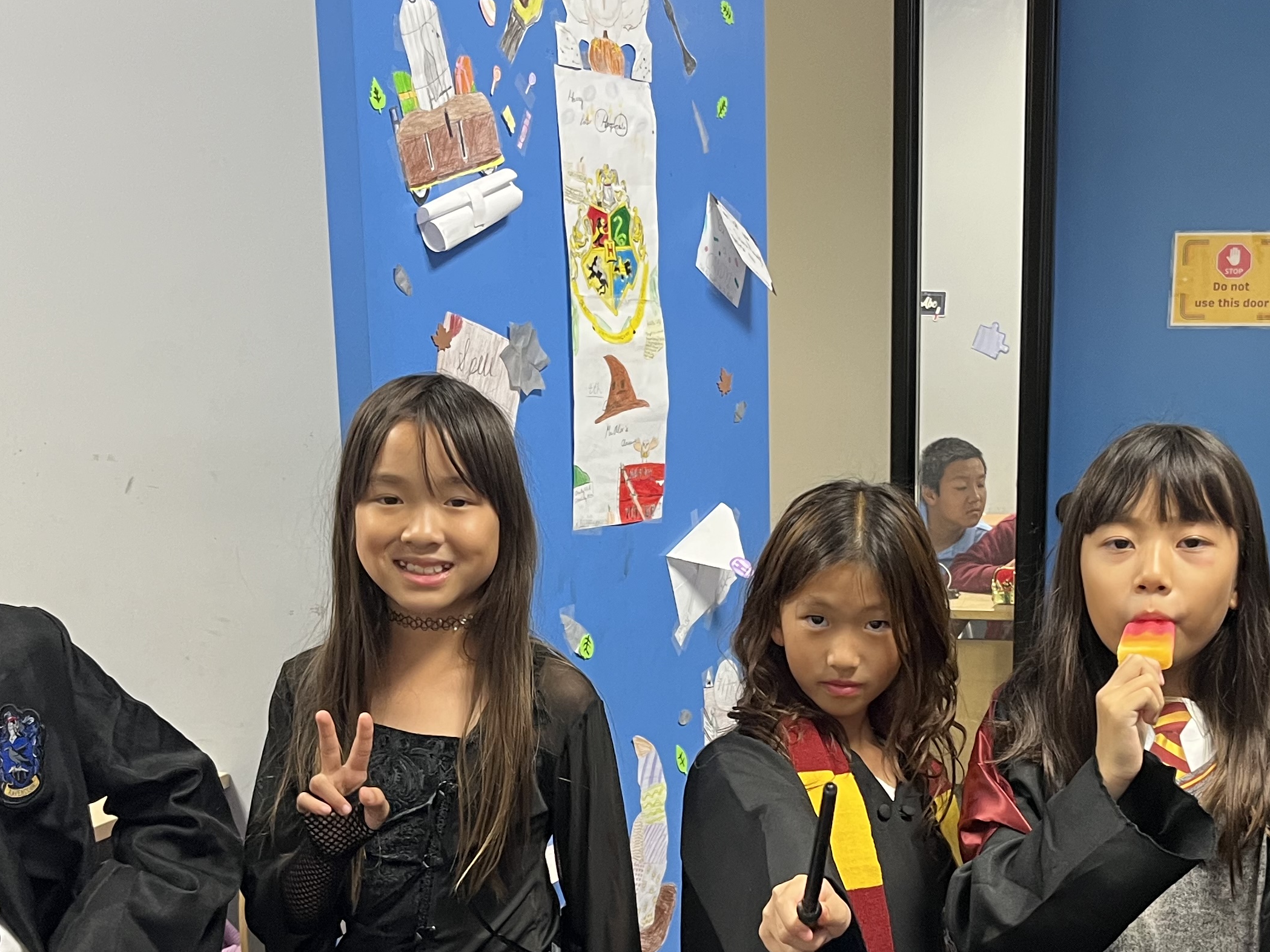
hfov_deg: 38.0
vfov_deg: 28.6
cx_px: 783
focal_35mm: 50
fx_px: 1834
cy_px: 730
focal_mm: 5.1
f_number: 1.6
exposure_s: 1/60
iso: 200
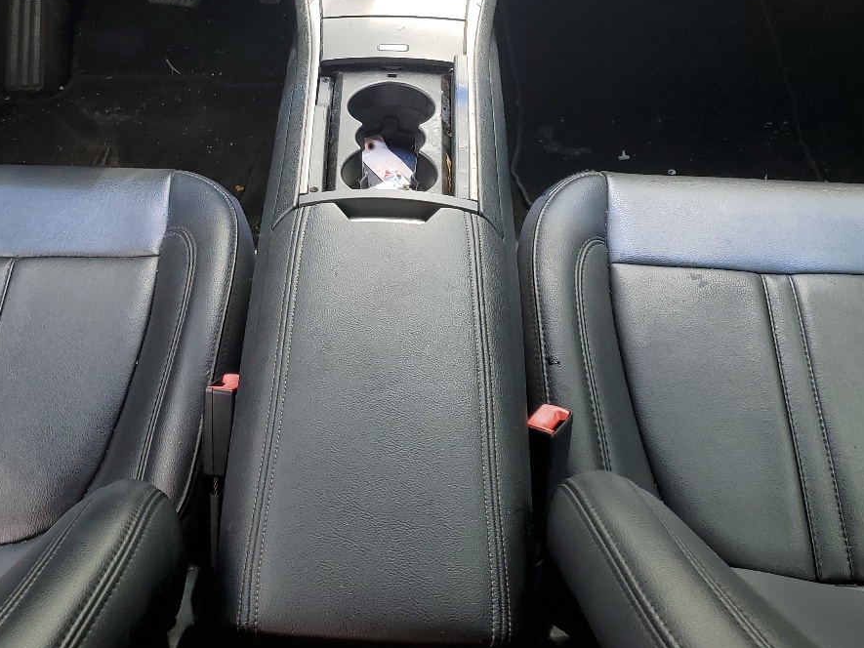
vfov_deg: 30.1
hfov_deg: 40.4
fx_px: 1173
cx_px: 386
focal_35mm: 47
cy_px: 122
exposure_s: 1/435
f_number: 1.5
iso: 50
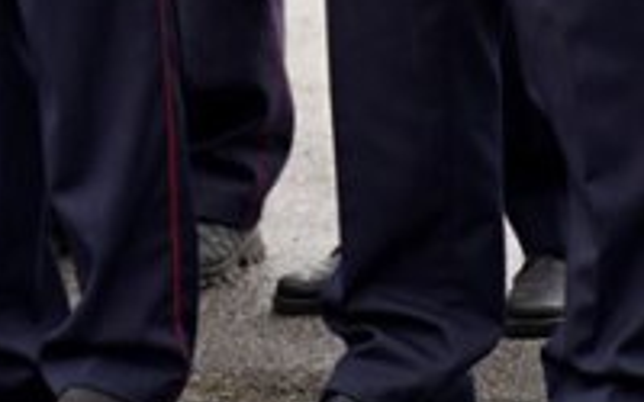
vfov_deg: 3.7
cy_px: -516
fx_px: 6143
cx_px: 258
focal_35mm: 350
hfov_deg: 6.0
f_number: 2.8
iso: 100
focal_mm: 67
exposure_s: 1/125
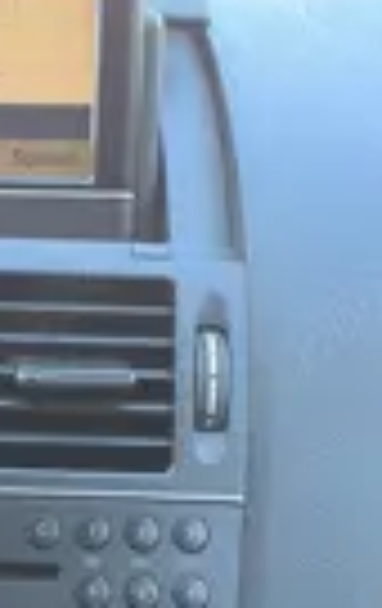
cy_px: 734
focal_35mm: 144
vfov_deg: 14.0
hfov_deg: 9.0
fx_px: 2386
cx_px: -112
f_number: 1.65
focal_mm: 6.14
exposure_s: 1/100
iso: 320
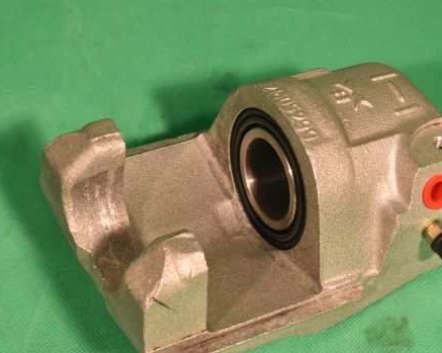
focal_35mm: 89
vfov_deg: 17.2
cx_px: 283
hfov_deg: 21.5
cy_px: 201
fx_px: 1163
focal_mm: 46
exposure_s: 1/80
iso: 1600
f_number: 14
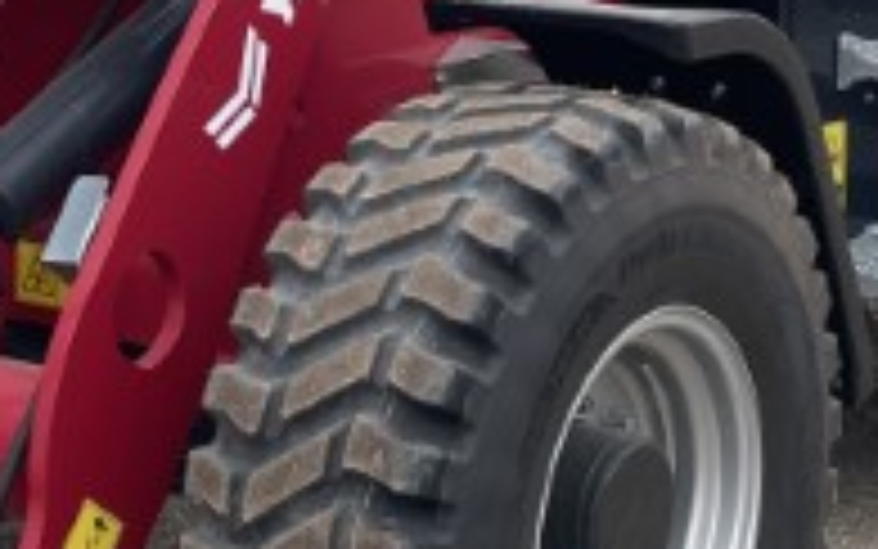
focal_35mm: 113
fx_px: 2705
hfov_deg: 18.4
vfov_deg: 11.5
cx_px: 405
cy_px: 22
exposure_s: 1/1233
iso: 32
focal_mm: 4.2
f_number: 1.6
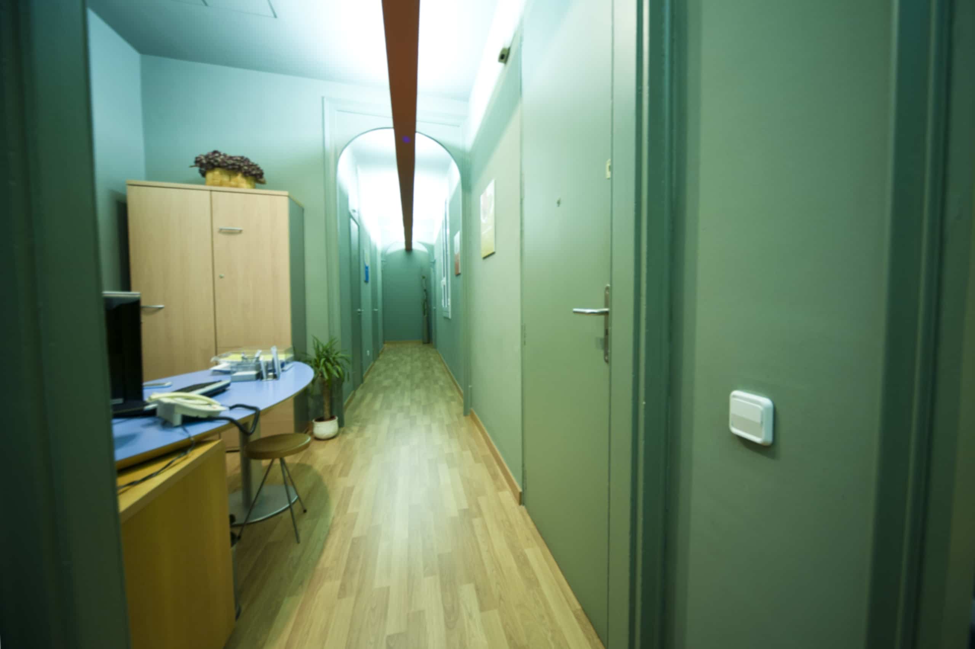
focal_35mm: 12
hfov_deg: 112.7
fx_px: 325
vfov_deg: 89.9
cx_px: 488
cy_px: 324
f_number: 4.5
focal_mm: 12
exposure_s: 1/6
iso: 640
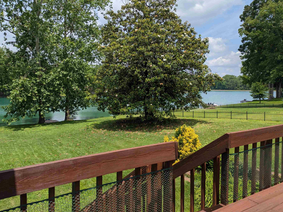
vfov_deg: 49.7
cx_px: 128
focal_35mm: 28
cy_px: 94
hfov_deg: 63.3
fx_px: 229
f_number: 1.89
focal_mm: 5.43
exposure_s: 1/2451
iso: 46
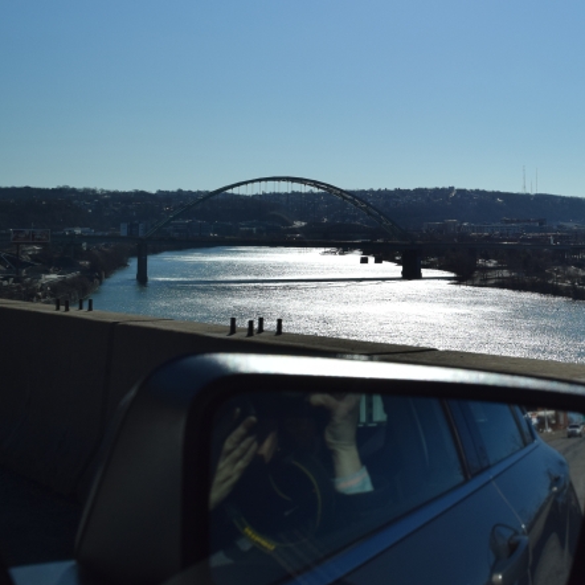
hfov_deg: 27.9
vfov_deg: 28.8
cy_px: 176
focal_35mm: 59
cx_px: 540
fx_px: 1128
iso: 220
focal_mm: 20
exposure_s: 1/2000
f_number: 8
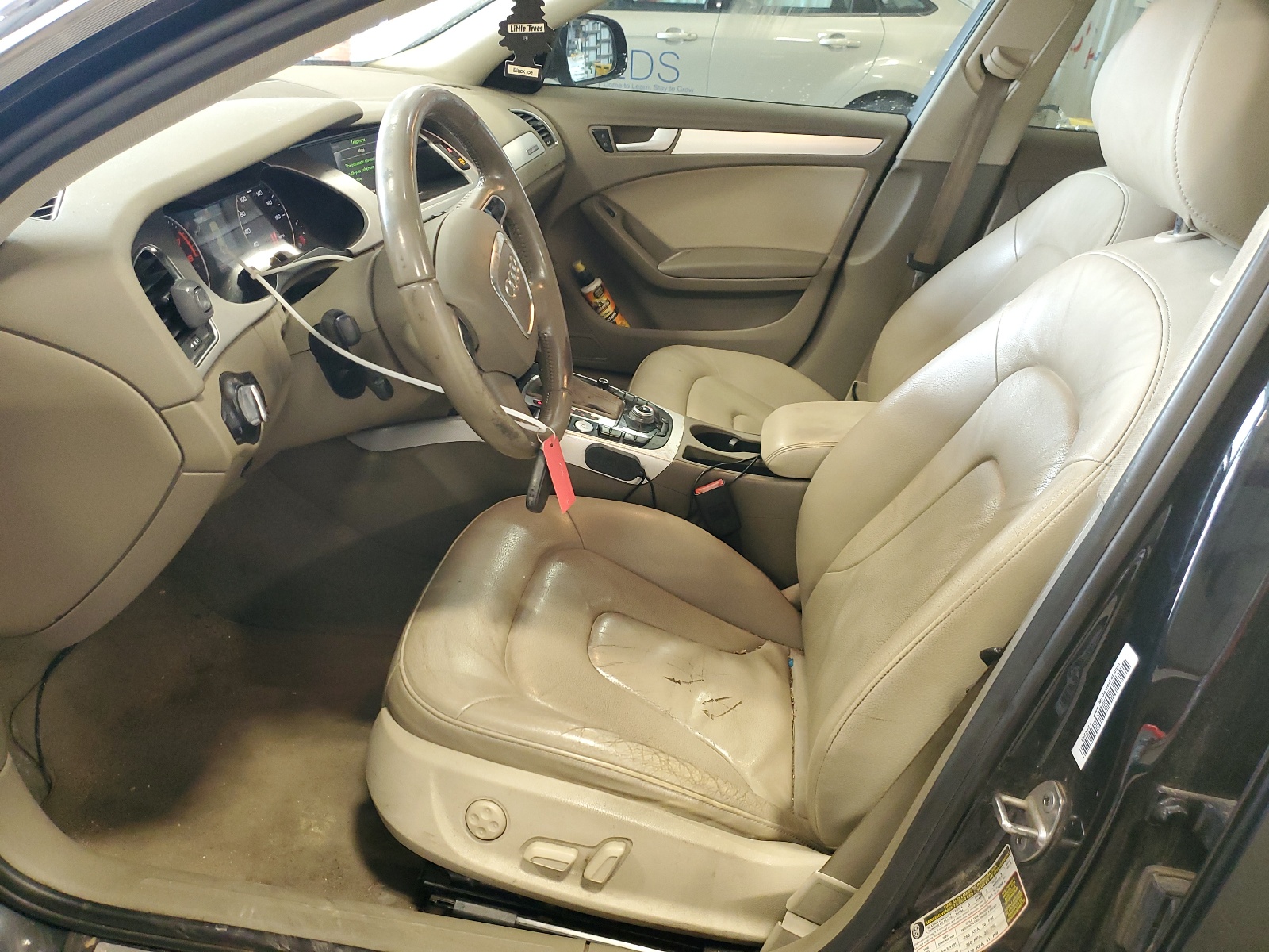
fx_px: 953
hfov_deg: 67.3
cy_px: 476
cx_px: 634
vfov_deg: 53.1
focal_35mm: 26
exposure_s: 1/60.2
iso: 245
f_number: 1.5
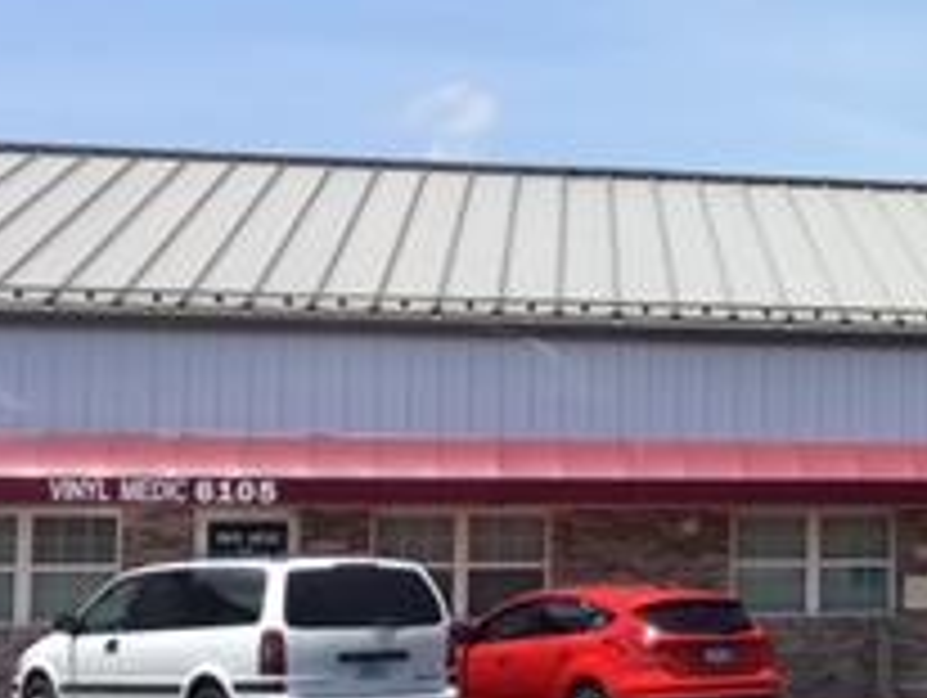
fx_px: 2413
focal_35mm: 90
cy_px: 428
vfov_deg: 16.4
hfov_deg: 19.2
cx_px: 1368
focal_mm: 4.15
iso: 25
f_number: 2.2
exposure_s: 1/1672
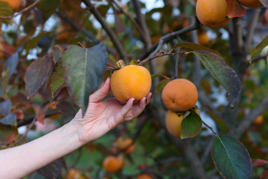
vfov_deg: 27.0
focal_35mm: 50
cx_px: 134
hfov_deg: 39.6
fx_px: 372
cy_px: 90
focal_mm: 50
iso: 400
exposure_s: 1/100
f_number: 3.5
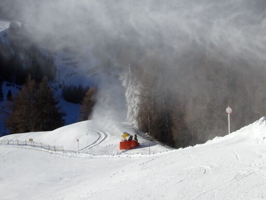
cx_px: 254
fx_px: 476
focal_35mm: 62
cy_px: 24
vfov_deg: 23.1
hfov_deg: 29.5
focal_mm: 5.26
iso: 80
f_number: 4
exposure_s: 1/1250
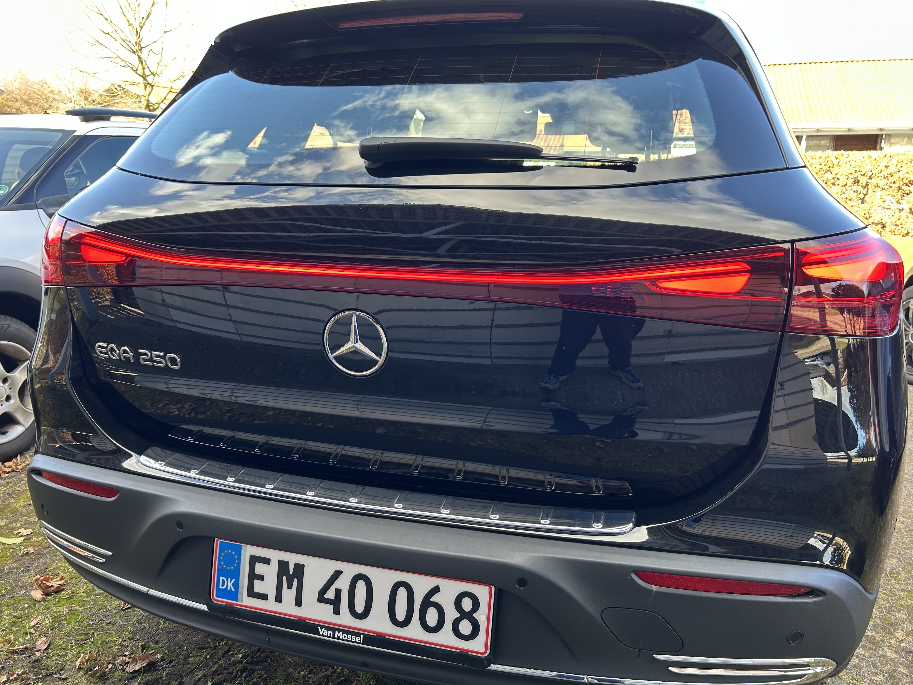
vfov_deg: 53.1
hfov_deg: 67.3
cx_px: 456
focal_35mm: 26
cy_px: 342
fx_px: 686
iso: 32
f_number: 1.5
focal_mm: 5.7
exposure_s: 1/120
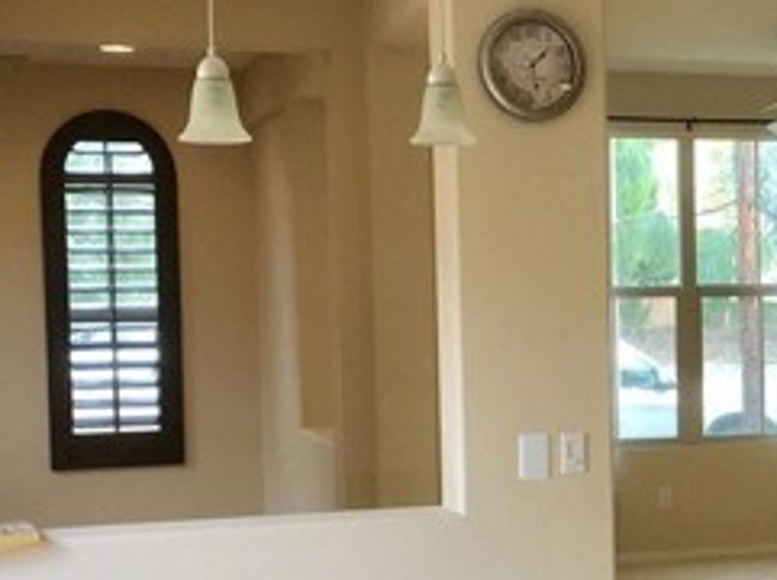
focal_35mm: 77
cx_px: 719
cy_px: 372
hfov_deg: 24.5
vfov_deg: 19.0
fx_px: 1726
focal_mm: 4.15
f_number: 2.2
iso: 40
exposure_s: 1/120
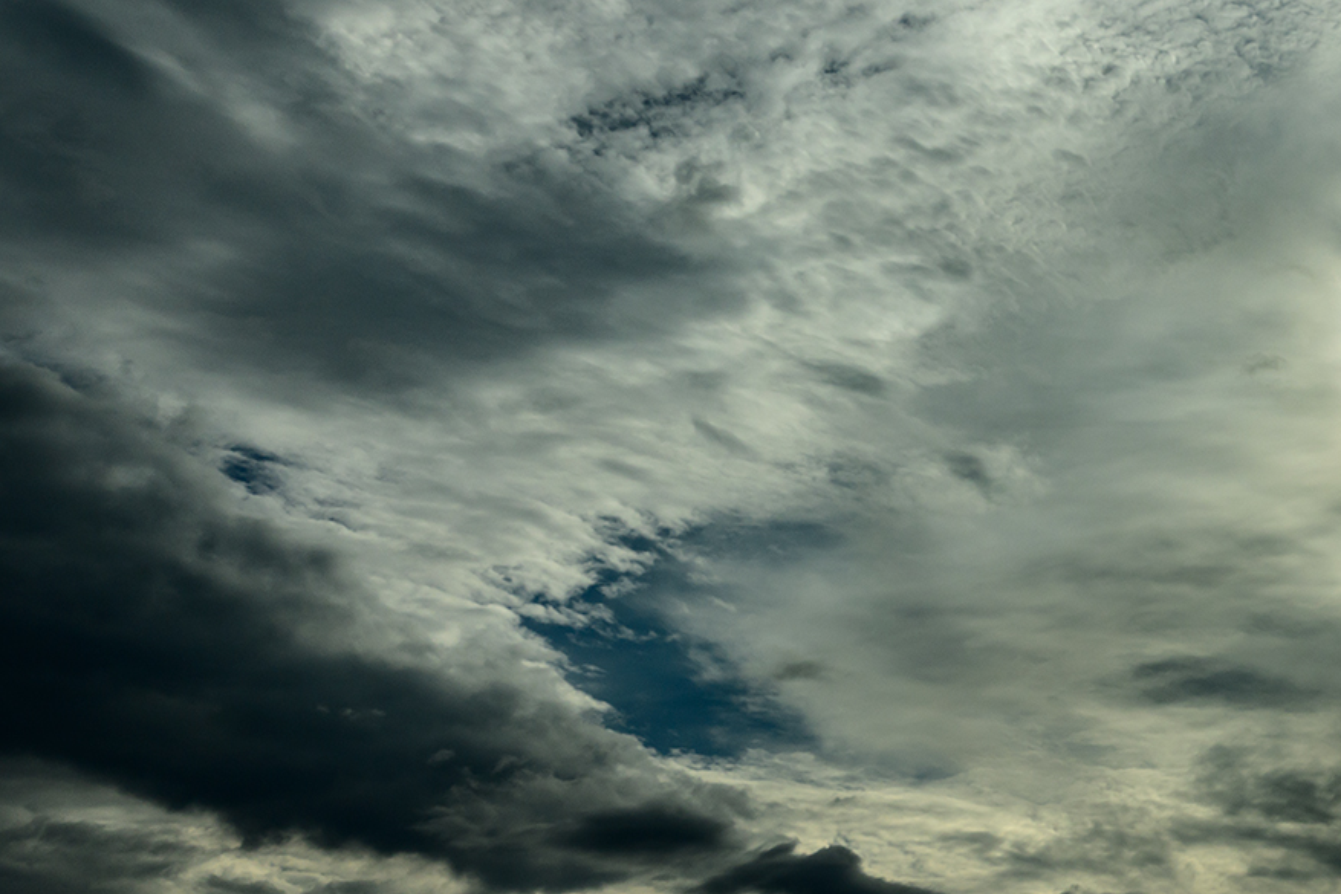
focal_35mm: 52
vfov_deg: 26.0
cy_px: 504
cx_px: 1440
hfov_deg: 33.7
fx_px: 1937
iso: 200
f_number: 9
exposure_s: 1/2000
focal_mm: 24
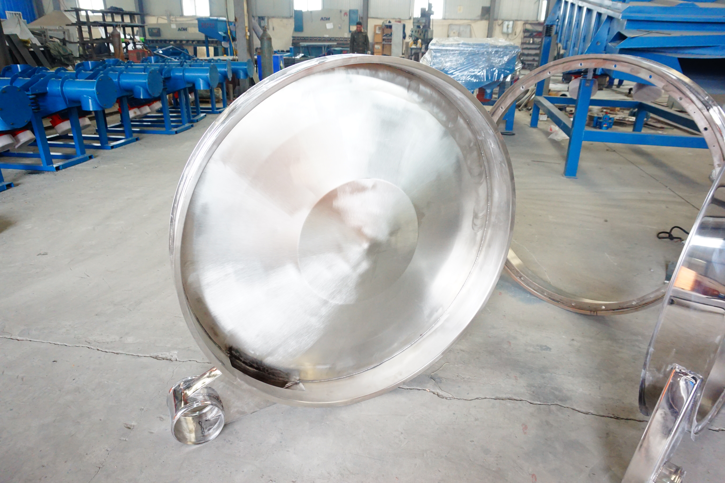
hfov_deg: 73.8
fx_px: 483
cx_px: 362
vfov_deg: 53.1
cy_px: 242
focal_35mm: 24
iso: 1600
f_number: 5
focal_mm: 16
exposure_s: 1/60
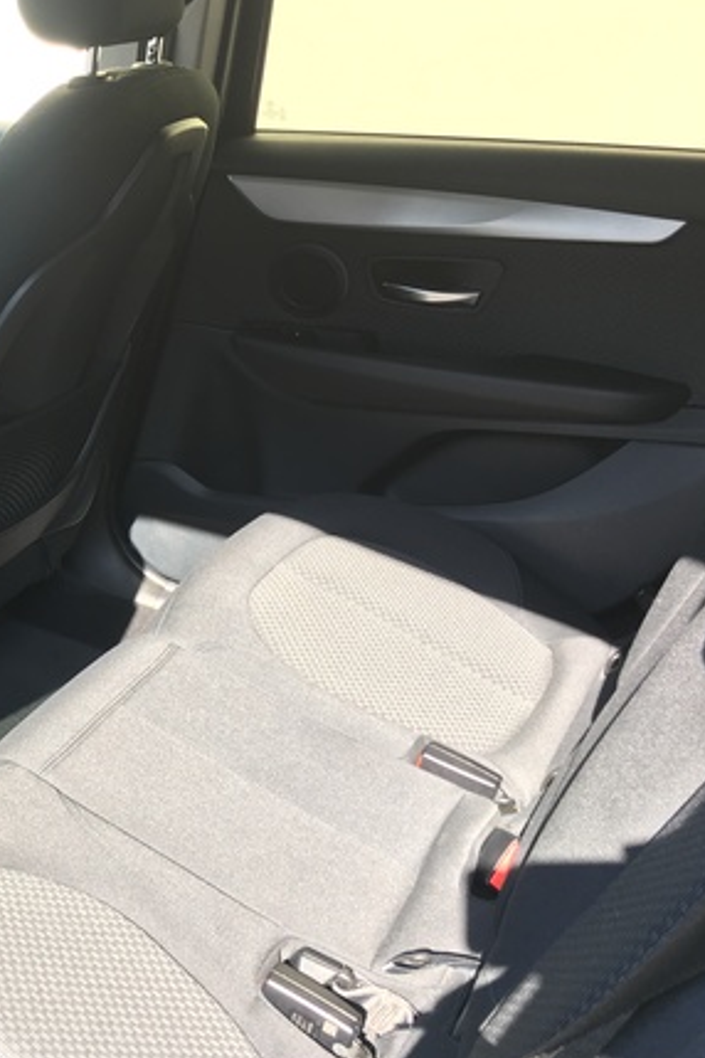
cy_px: 530
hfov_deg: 27.3
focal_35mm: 45
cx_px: -71
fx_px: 1322
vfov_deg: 43.6
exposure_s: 1/100
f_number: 2.2
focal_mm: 4.15
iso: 25
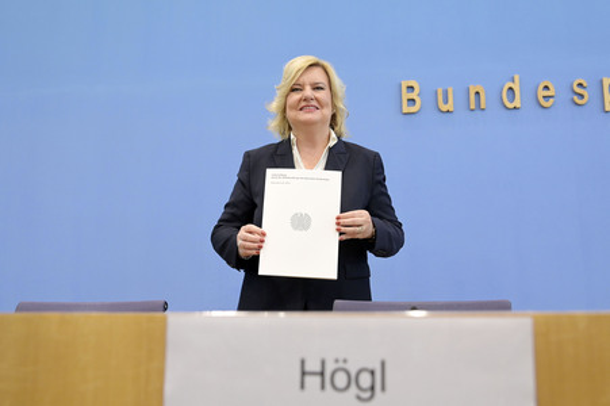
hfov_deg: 58.8
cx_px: 305
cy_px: 203
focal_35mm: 32
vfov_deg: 41.1
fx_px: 542
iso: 4000
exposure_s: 1/640
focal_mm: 32
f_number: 5
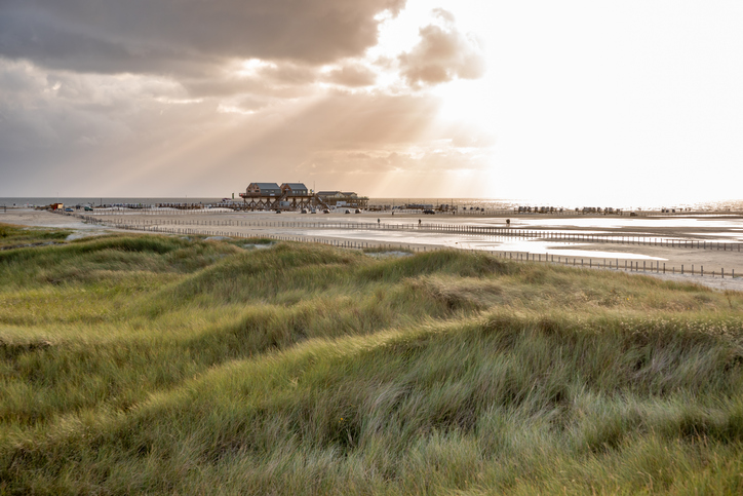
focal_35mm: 65
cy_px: 248
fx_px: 1342
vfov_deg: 20.9
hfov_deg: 31.0
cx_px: 372
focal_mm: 65
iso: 100
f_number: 7.1
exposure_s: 1/125
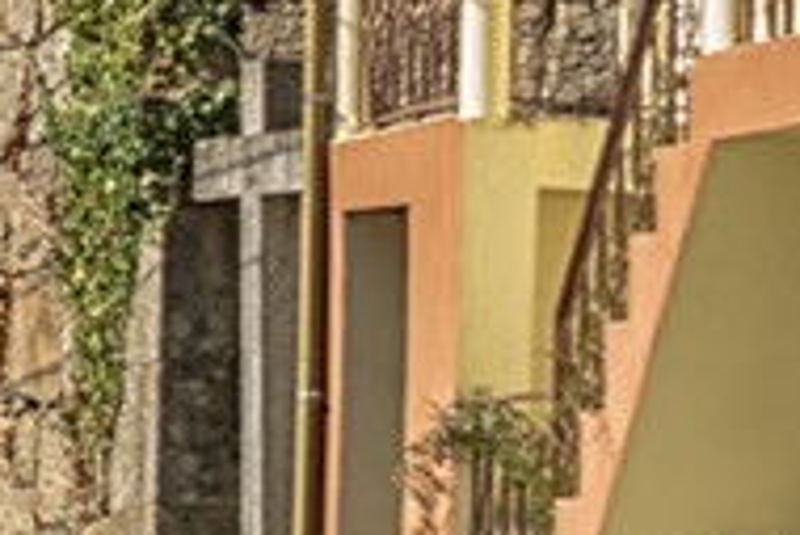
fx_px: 9273
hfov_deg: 4.9
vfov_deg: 3.3
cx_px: -653
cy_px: 375
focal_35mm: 417
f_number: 5.6
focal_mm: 62
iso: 100
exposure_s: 1/320
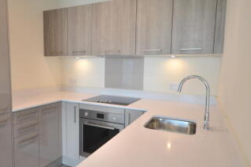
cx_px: 111
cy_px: 82
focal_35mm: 27
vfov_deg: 47.9
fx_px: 188
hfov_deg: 67.2
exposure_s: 1/80
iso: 400
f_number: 4.5
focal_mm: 12
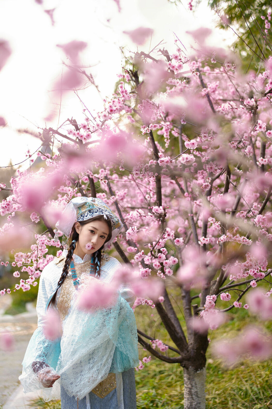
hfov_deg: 27.0
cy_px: 204
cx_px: 136
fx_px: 567
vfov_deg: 39.6
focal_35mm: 50
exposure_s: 1/250
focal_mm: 50
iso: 100
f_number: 1.6
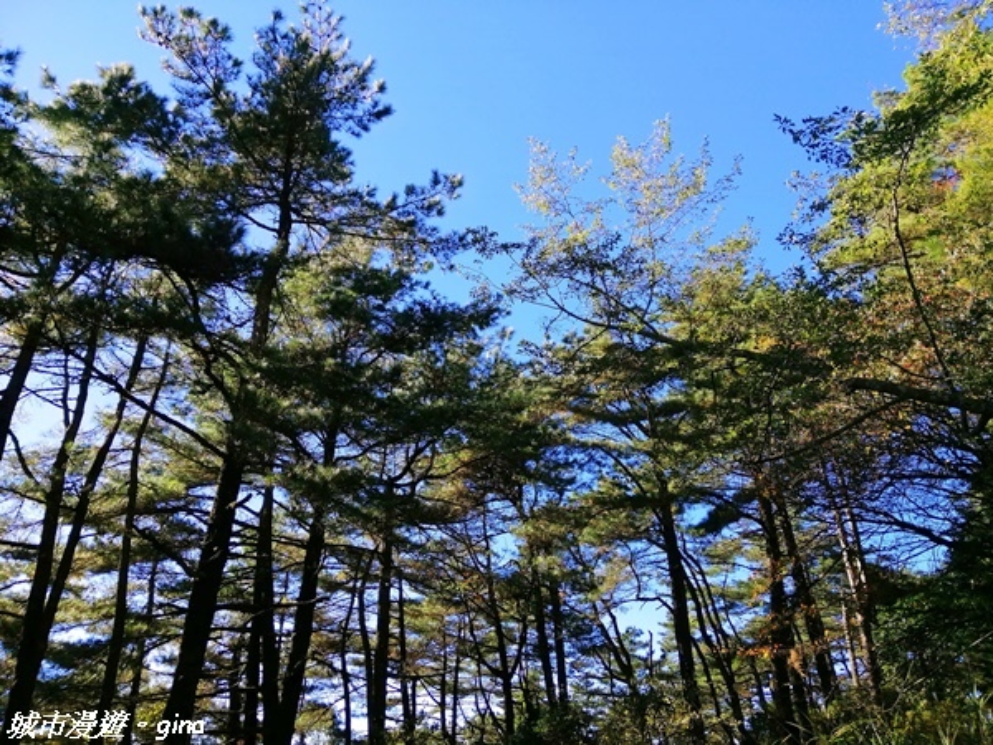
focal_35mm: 26
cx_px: 496
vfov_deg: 53.1
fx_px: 746
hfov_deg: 67.3
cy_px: 372
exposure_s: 1/377
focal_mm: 3.81
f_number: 2.2
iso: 50
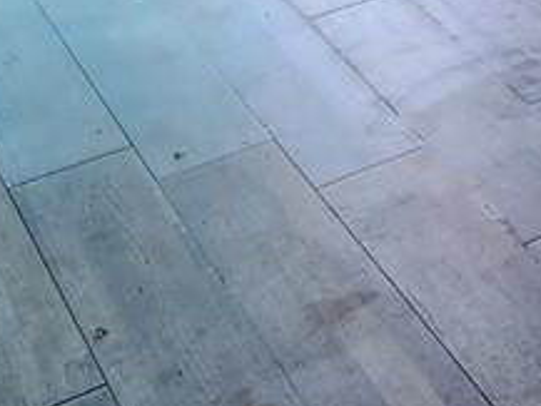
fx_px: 1501
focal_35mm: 96
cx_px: 1359
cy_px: -473
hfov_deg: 13.6
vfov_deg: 12.9
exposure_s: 1/60
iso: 64
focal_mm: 2.2
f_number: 2.2
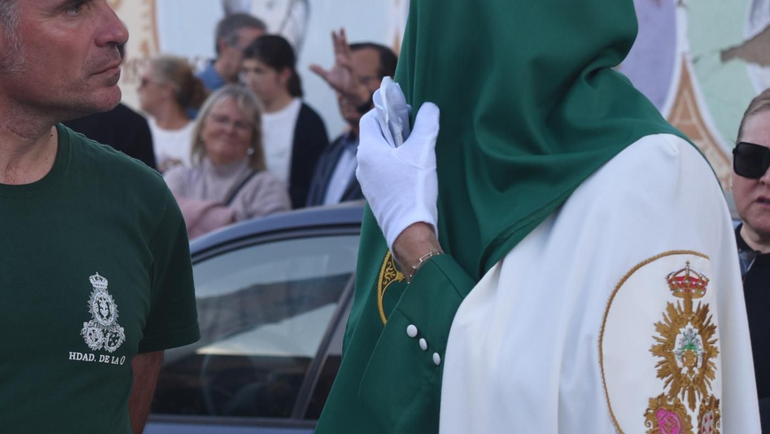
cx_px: 270
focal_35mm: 135
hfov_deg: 15.9
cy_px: 89
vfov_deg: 9.0
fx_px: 2757
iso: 250
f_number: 5
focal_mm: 70
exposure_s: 1/200
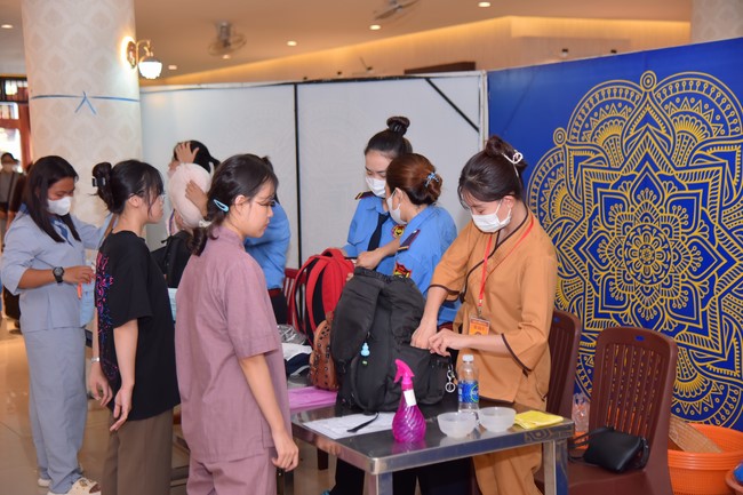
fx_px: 1073
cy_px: 248
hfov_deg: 38.2
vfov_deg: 26.0
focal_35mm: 52
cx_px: 372
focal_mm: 52
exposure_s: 1/160
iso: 400
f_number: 4
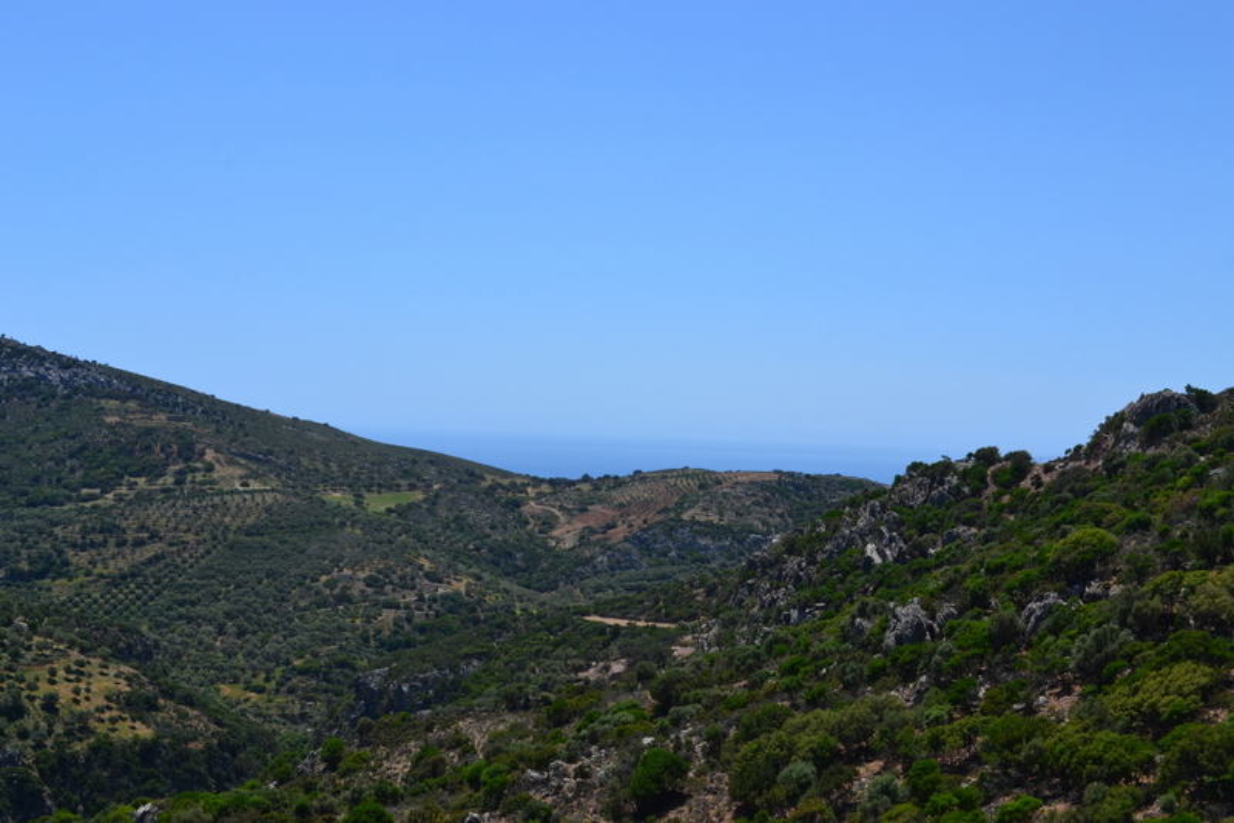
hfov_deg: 38.9
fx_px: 1749
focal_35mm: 51
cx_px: 617
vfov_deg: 26.5
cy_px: 412
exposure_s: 1/500
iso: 360
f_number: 11
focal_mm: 34
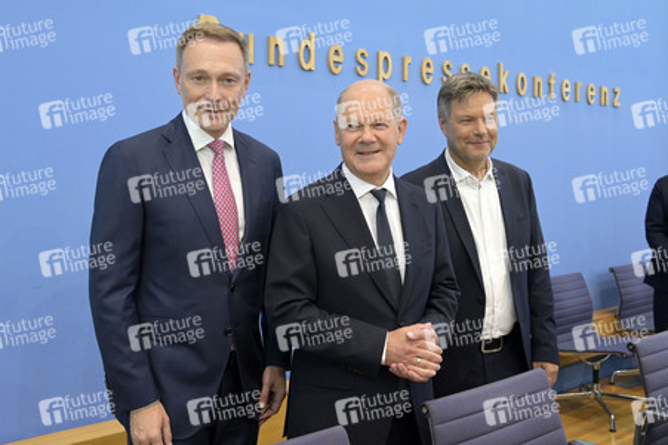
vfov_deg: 42.3
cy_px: 222
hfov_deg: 60.3
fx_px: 575
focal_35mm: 31
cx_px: 334
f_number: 5
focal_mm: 31
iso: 3200
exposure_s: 1/400
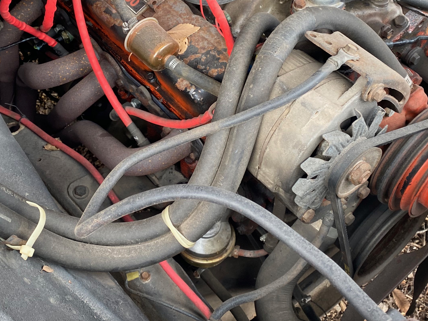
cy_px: 98
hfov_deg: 38.9
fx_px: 606
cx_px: 206
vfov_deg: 29.4
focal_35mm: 49
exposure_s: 1/113
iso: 125
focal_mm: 4.25
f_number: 1.8
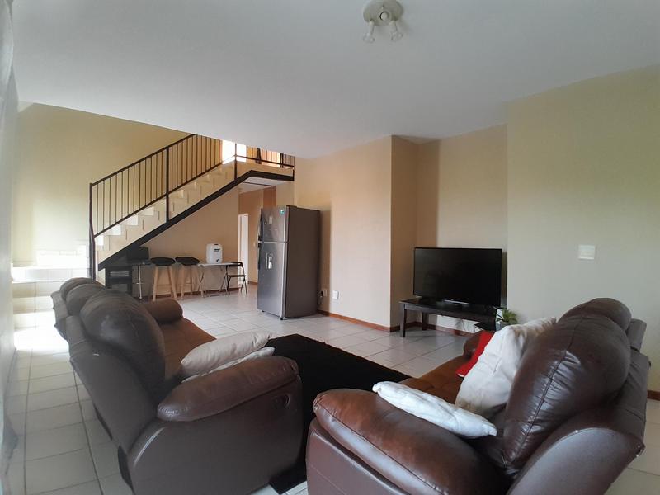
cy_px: 248
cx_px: 330
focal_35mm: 17
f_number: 2.2
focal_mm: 1.46
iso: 160
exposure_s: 1/25
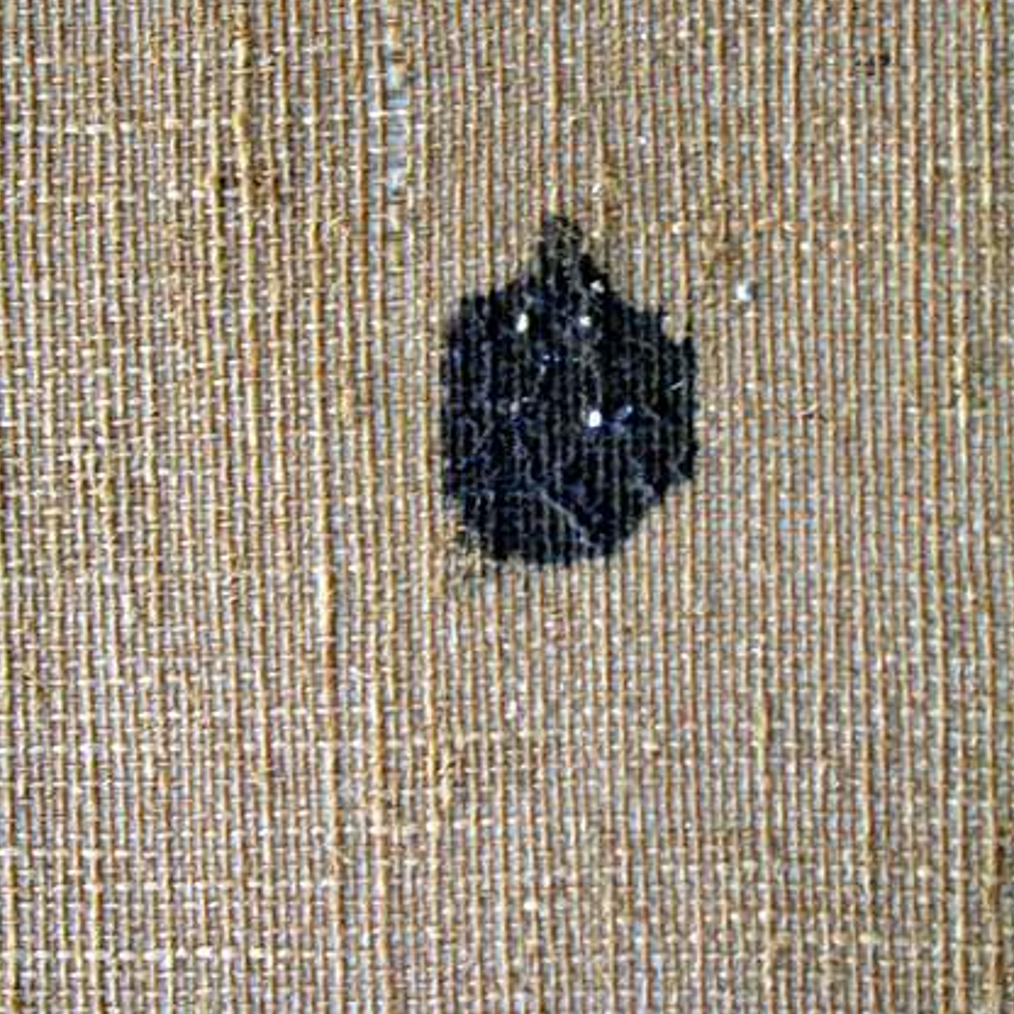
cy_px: 436
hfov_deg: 16.4
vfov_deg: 16.4
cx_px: 509
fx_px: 3513
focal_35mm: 106
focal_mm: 18.4
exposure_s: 1/7.6
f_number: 3.7
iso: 100
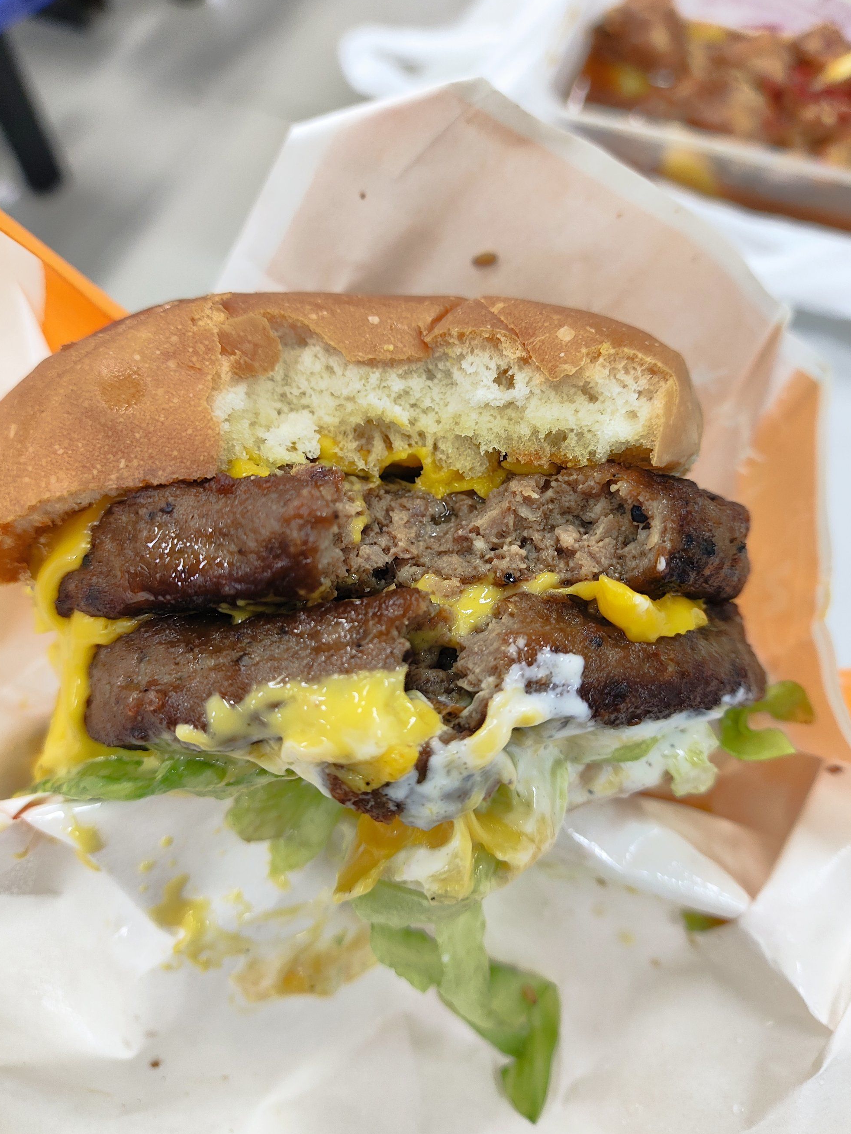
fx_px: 819
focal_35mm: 25
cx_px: 434
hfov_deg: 54.9
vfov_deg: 69.4
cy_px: 559
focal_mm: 4.68
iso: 204
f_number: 1.8
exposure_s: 1/33.3
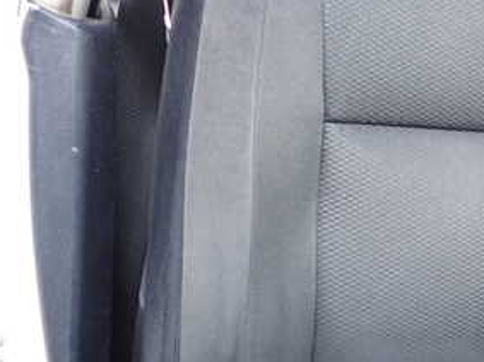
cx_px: 448
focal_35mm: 53
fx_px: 741
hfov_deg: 33.9
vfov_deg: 27.5
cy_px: 203
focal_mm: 4.5
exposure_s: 1/30
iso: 320
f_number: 2
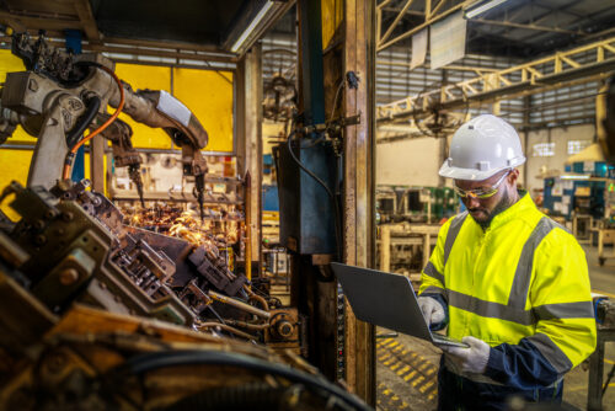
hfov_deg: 58.7
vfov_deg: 41.2
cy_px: 206
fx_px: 547
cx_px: 308
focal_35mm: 32
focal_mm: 32
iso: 500
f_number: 2.8
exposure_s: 1/160
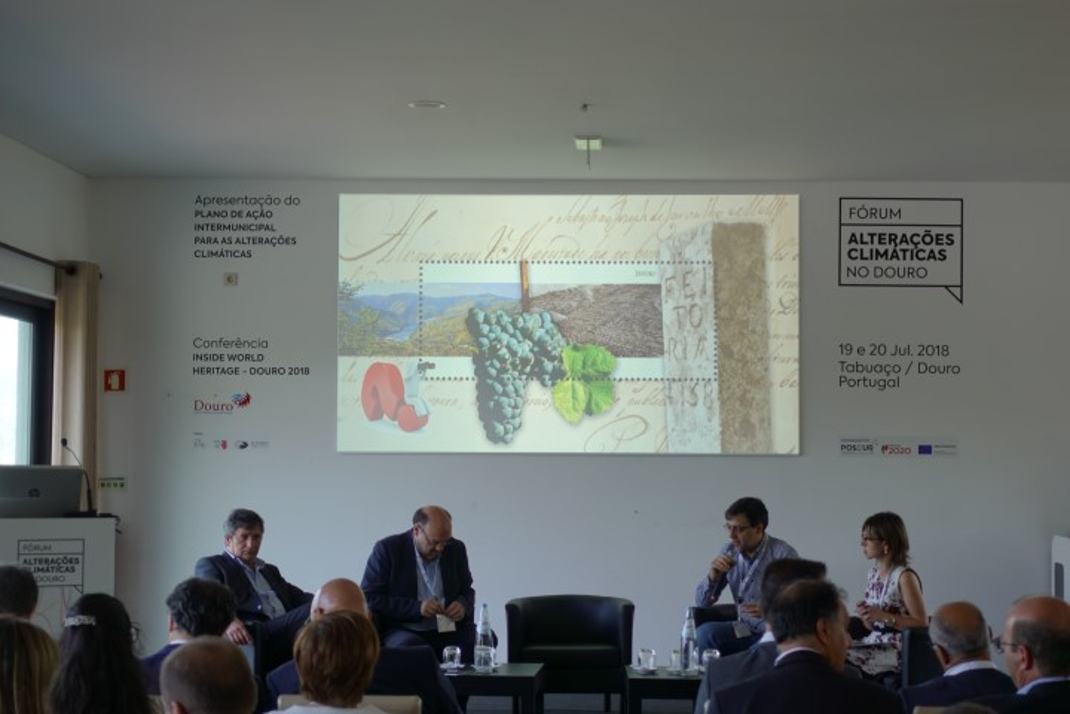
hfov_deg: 30.1
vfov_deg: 20.3
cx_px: 535
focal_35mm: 67
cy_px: 357
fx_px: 1991
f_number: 2.8
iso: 125
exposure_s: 1/80
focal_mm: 24.64
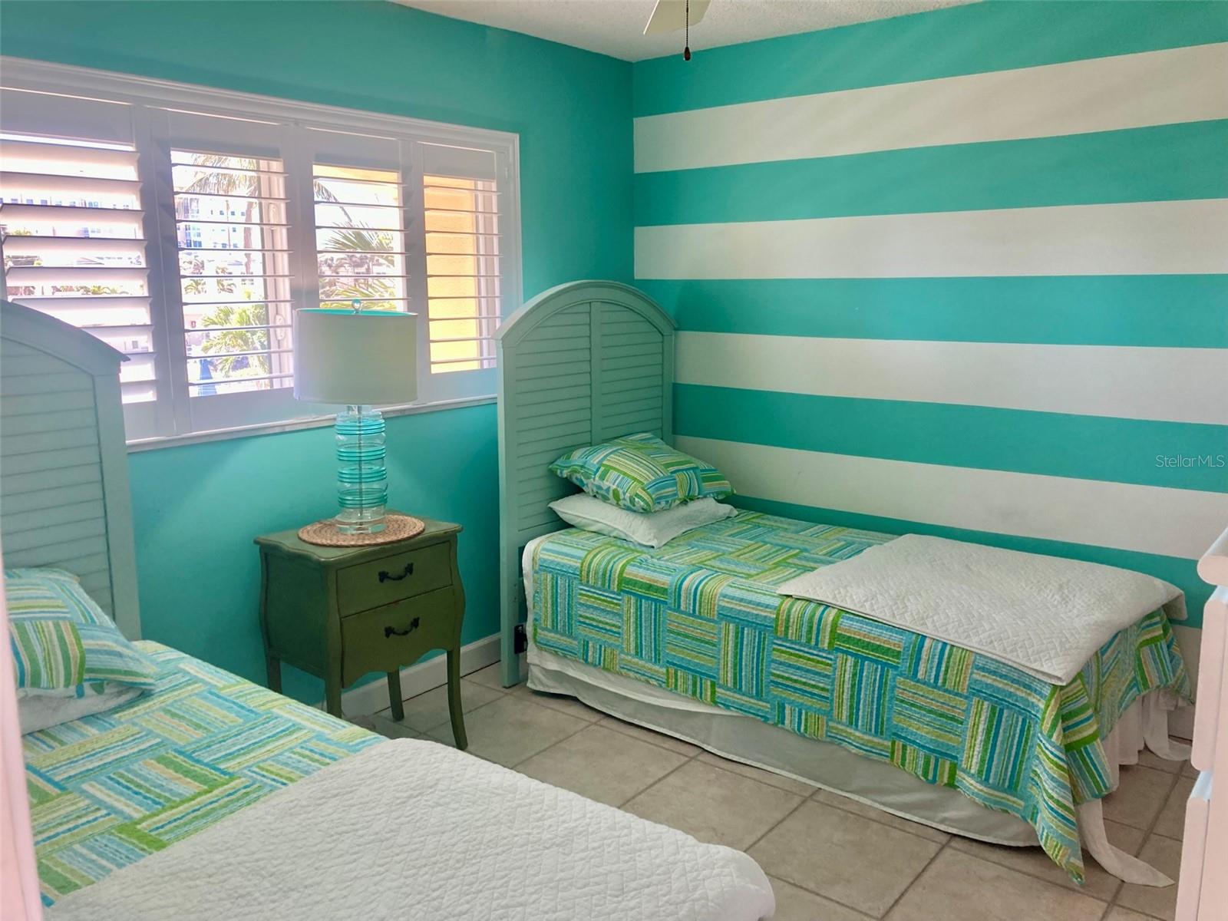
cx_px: 614
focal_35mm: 28
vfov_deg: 49.7
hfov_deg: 63.4
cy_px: 460
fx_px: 993
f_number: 1.8
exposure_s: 1/60
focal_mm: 3.99
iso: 50
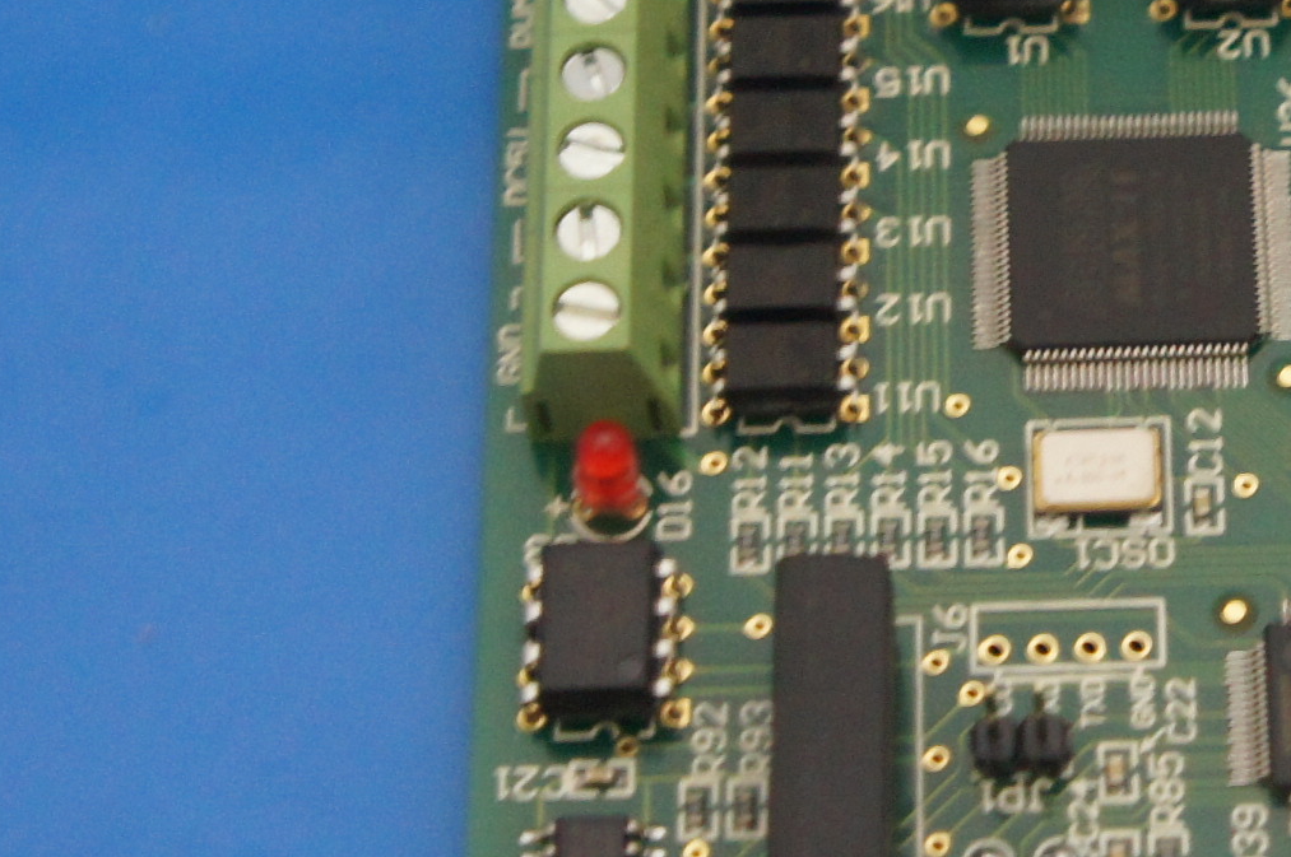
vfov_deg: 9.5
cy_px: 297
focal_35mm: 144
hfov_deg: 14.1
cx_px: 1243
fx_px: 5146
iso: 1600
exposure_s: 1/6
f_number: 4
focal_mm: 29
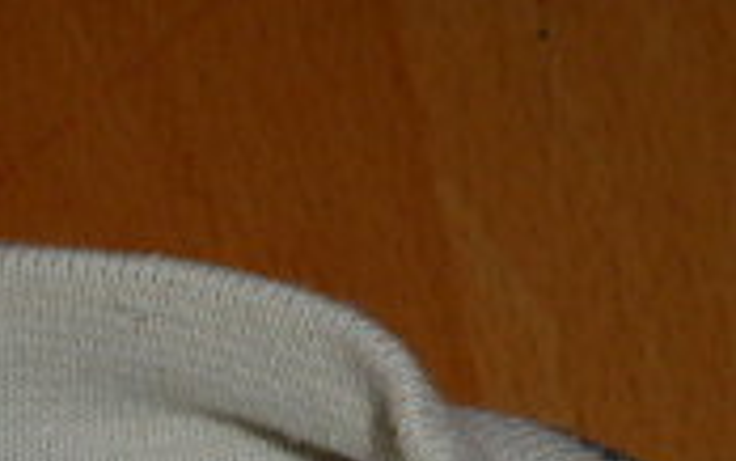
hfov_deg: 14.2
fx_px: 2810
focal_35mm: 140
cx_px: -275
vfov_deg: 8.7
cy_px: 1011
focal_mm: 6.3
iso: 100
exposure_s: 1/60
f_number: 3.7
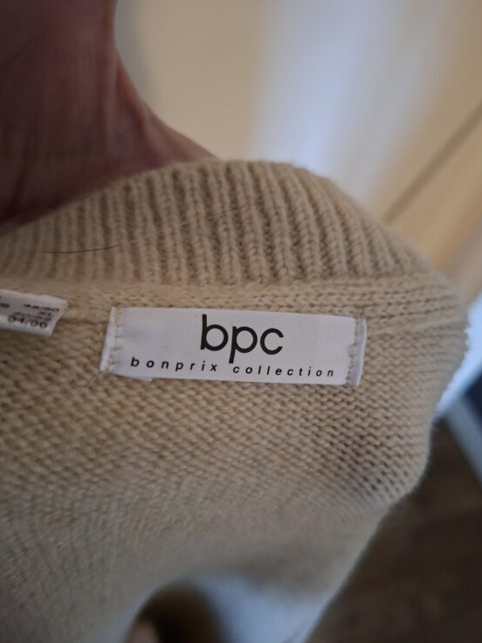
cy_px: 332
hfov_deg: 54.9
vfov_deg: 69.4
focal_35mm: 25
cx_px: 254
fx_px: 464
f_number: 1.8
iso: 800
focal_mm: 5.54
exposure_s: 1/25
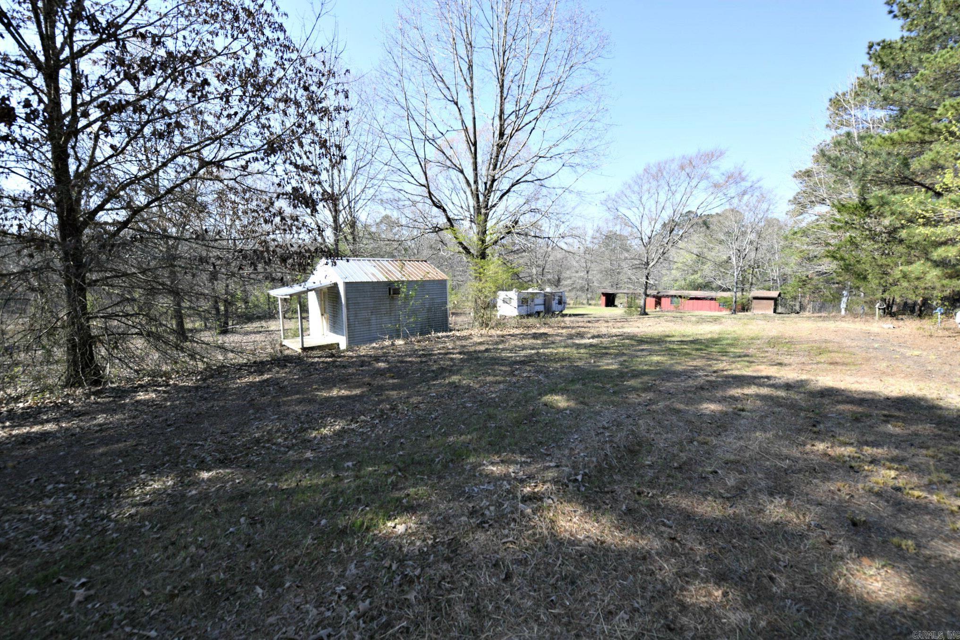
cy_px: 320
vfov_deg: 81.2
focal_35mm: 14
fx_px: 373
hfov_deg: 104.3
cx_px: 480
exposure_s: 1/125
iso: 64
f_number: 5.6
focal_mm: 14
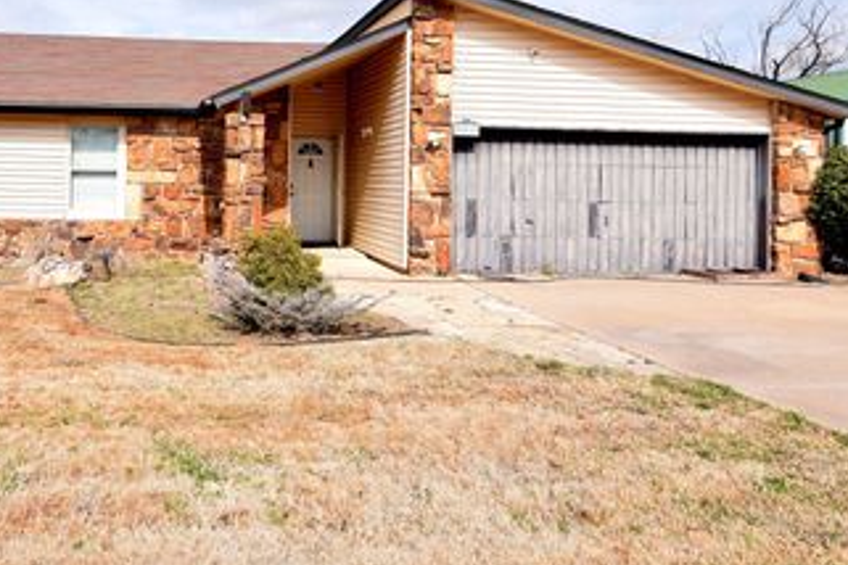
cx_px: 222
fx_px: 660
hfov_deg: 62.1
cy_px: 170
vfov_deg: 45.4
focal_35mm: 28
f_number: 9.5
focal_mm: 12
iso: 200
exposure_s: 1/350
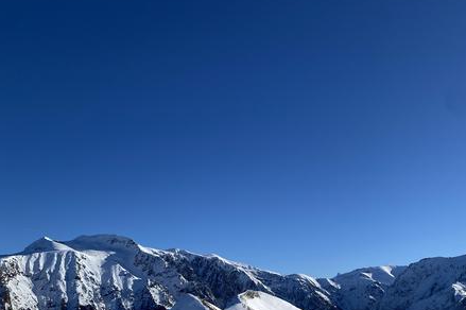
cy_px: 270
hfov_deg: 51.9
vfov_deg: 34.2
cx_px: 237
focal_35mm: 37
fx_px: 479
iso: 32
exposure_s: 1/7194
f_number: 1.8
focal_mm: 4.25
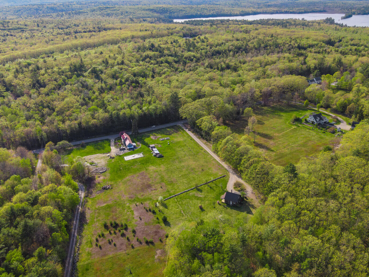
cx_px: 204
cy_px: 131
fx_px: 299
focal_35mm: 28
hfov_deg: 63.3
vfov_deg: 49.7
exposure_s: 1/800
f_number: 2.8
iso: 200
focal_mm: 4.5
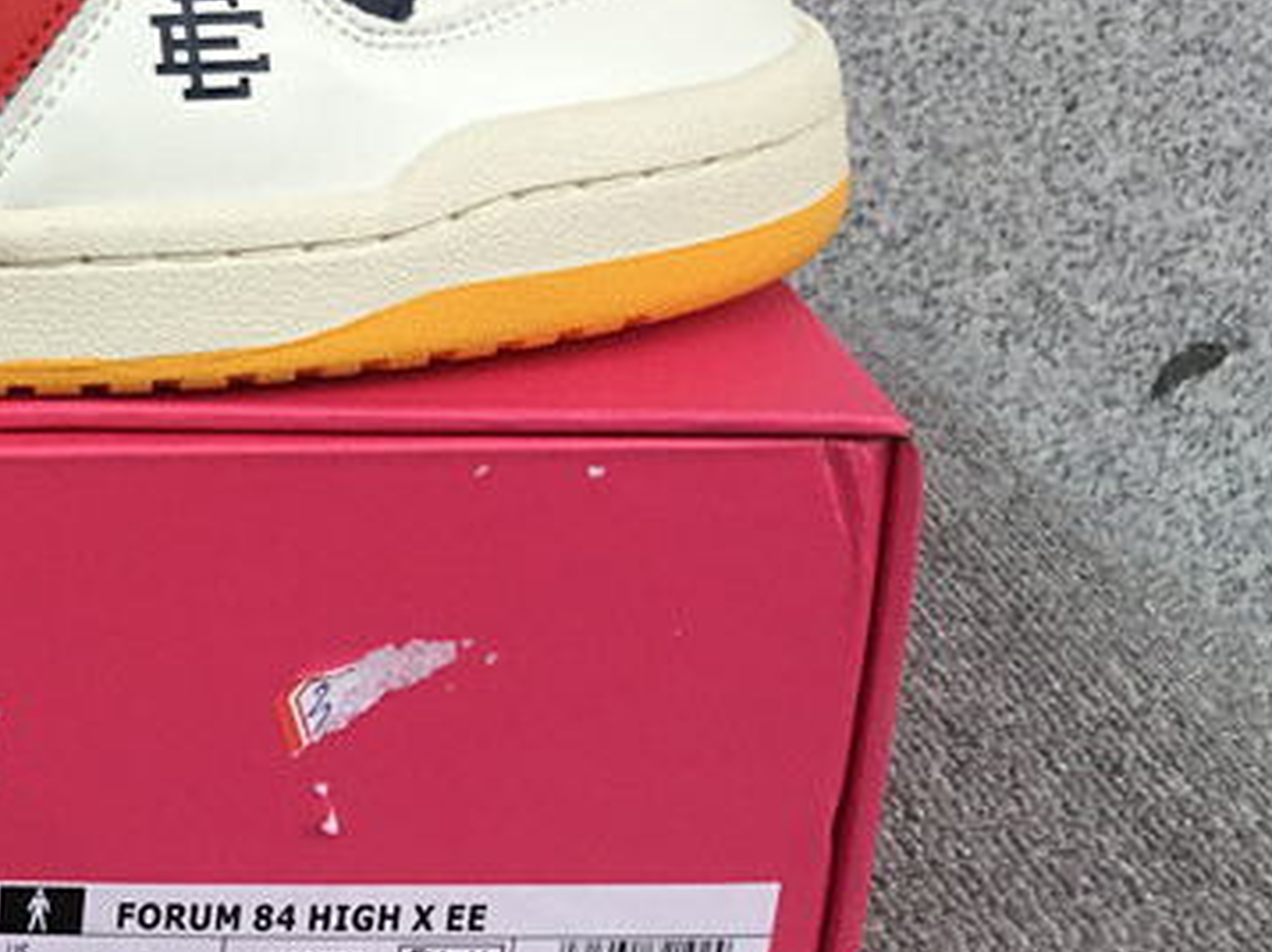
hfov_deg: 23.1
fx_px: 2864
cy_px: 130
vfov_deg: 18.6
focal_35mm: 78
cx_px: -235
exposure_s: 1/604
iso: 25
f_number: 2.4
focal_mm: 3.3
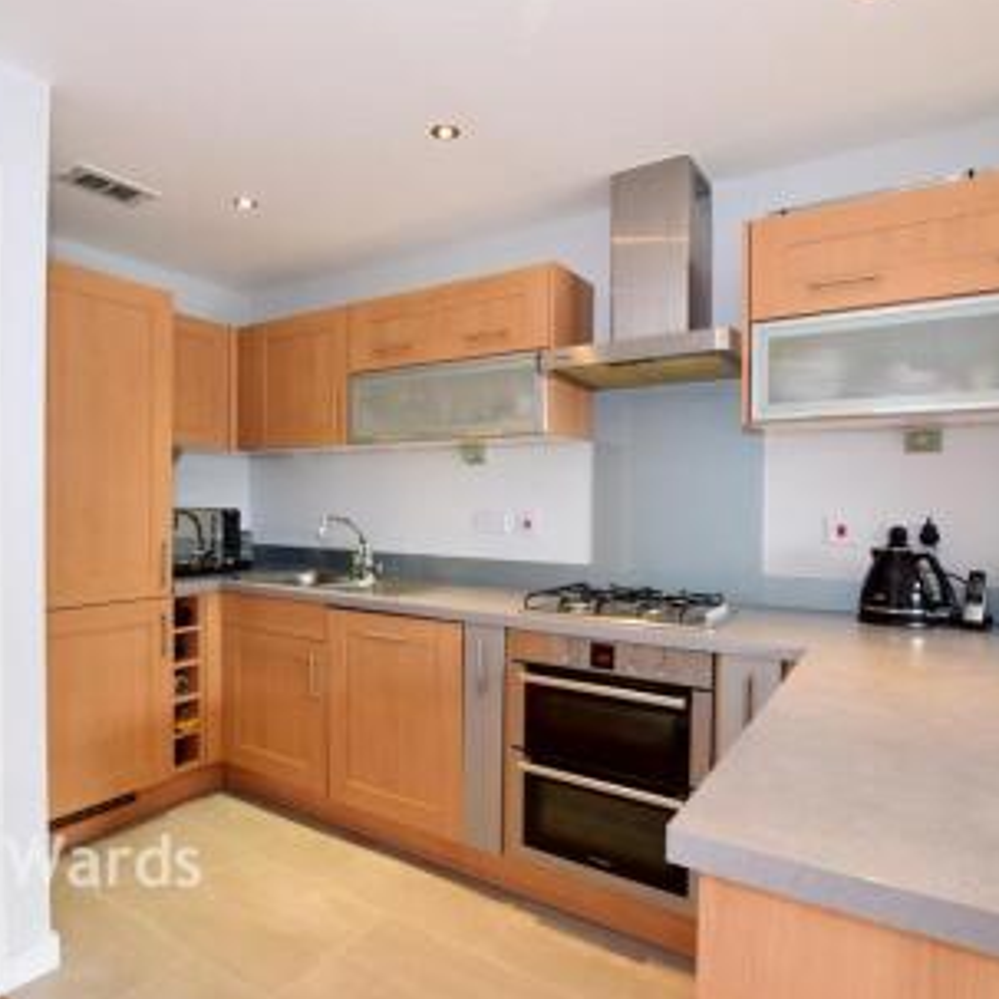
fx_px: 653
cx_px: 445
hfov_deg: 74.6
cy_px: 503
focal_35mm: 20
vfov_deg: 74.8
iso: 400
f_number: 5.6
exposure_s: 1/25
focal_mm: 10
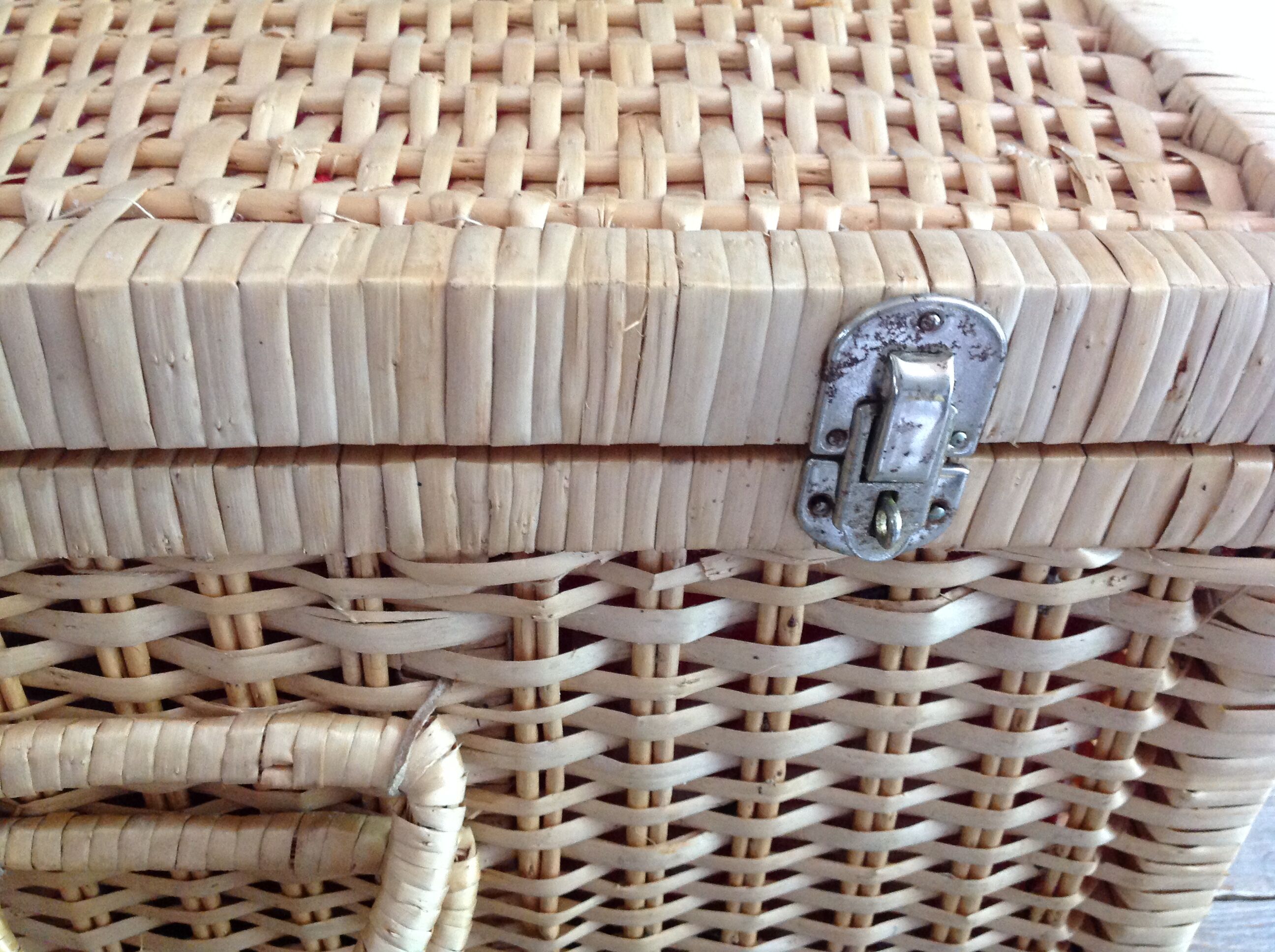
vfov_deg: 40.6
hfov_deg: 52.7
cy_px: 476
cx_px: 638
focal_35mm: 35
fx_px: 1287
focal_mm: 4.28
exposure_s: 1/15
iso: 320
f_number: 2.4
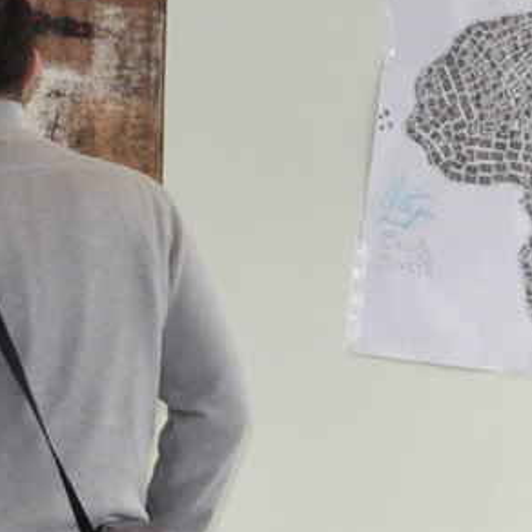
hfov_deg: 6.3
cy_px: 740
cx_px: 1042
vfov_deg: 6.4
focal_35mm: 272
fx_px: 4729
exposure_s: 1/200
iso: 250
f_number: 4.2
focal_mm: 26
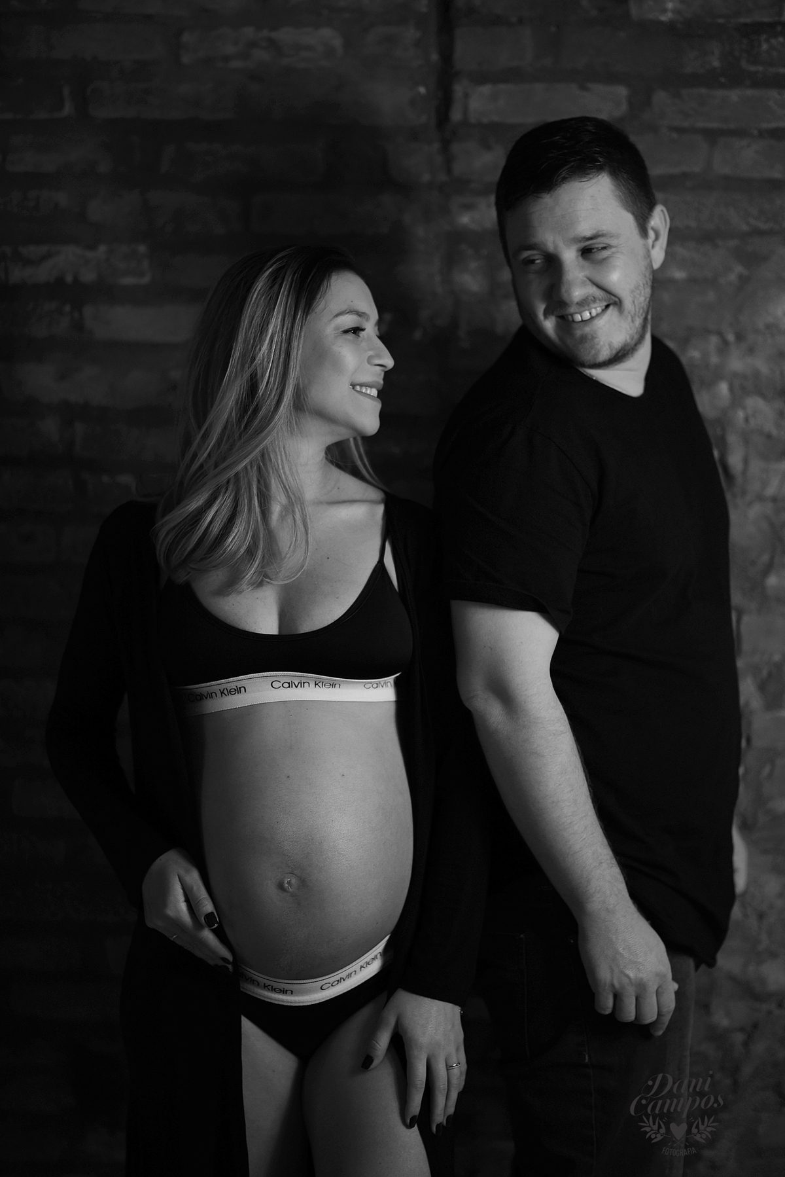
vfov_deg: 23.9
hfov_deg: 16.1
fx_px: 2778
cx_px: 392
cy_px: 588
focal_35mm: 85
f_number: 1.8
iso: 320
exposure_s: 1/250
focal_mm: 85
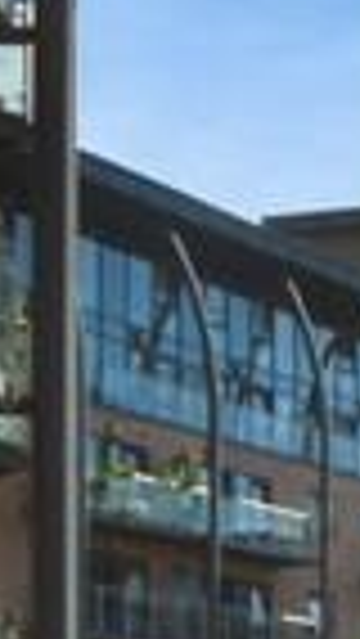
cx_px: 1359
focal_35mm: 125
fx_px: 2115
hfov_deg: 7.4
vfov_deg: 16.4
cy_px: 790
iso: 100
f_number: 13
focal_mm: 11
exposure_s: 1/200
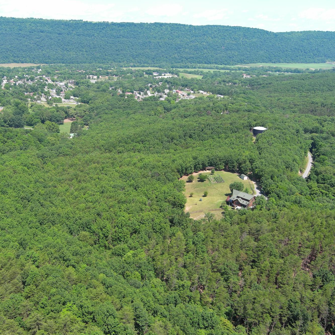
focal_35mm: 38
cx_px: 112
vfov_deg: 43.9
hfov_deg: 43.3
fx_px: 416
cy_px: 164
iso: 100
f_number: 2.8
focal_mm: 10.57
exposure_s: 1/564
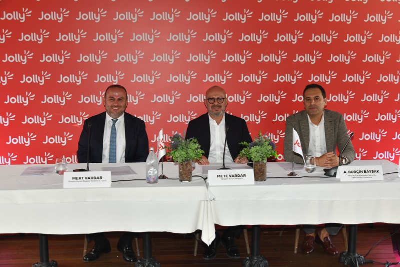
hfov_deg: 38.2
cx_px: 200
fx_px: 578
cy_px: 134
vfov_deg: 26.0
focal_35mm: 52
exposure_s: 1/200
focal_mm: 52
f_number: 6.3
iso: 640
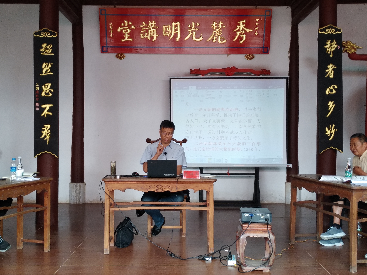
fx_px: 254
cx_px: 184
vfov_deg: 56.8
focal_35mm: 24
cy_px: 138
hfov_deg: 71.6
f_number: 1.9
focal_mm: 3.94
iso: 148
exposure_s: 1/50
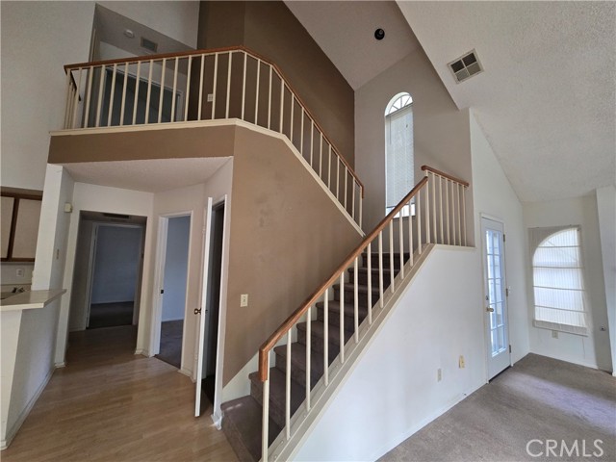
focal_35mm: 13
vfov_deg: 89.9
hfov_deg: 106.2
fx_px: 231
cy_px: 231
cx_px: 308
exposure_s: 1/100
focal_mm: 2.2
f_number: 2.2
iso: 200
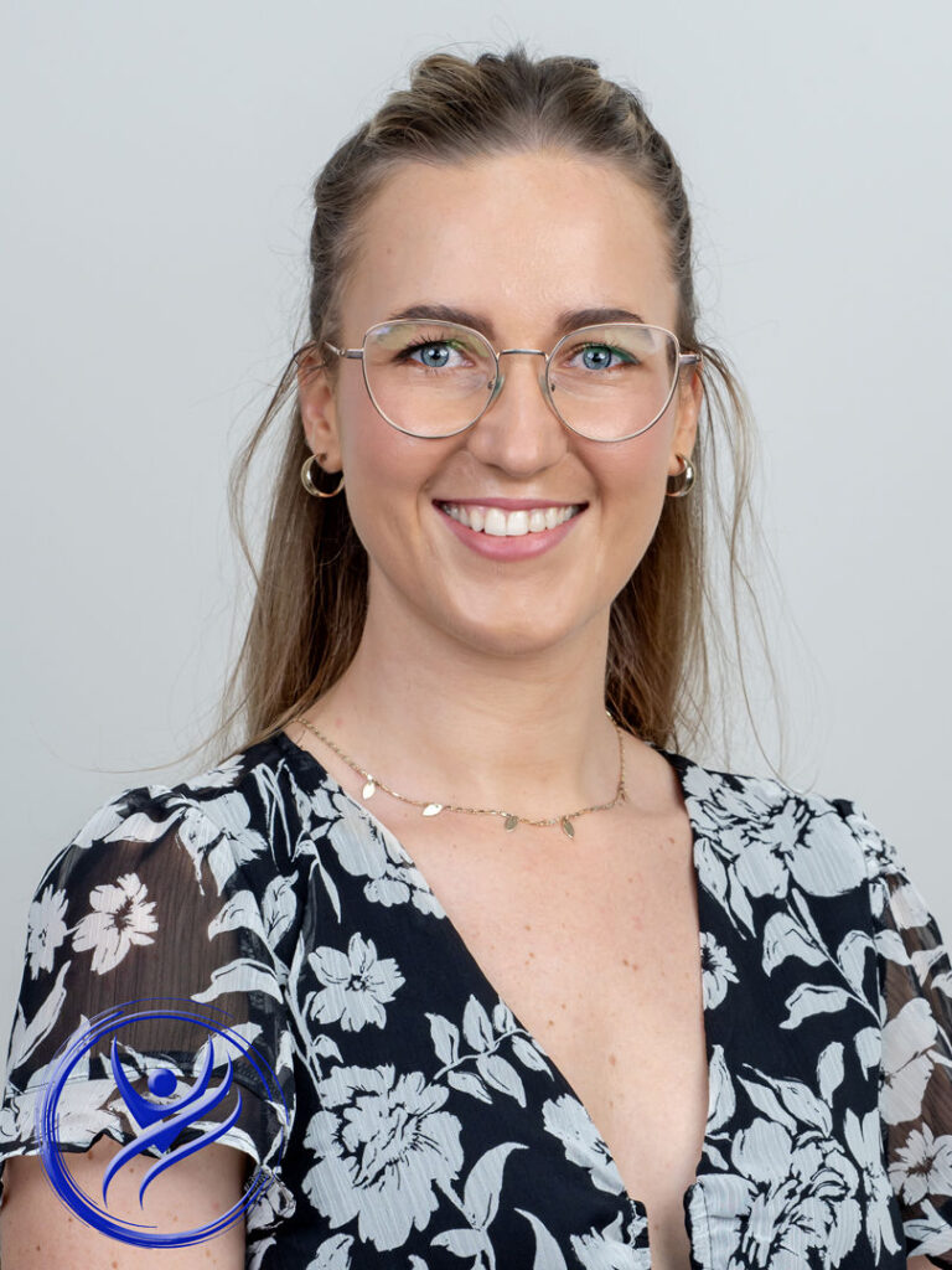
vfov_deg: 11.6
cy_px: 635
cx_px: 476
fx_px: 6234
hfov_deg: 8.7
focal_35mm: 170
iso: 200
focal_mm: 85
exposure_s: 1/60
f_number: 6.3
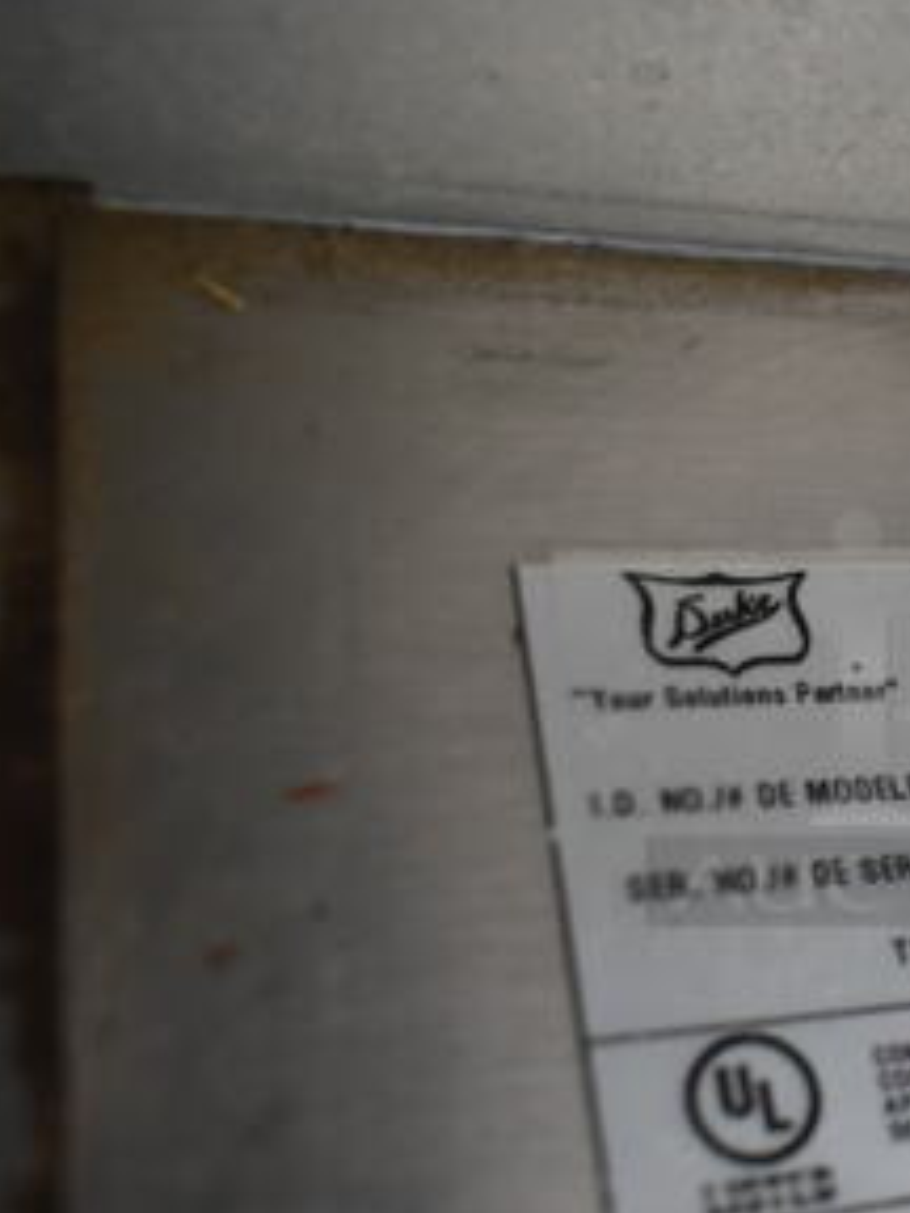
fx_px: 1928
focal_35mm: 55
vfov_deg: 34.9
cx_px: 1116
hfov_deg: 24.0
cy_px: 703
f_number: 3.5
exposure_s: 1/30
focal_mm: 18
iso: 1100
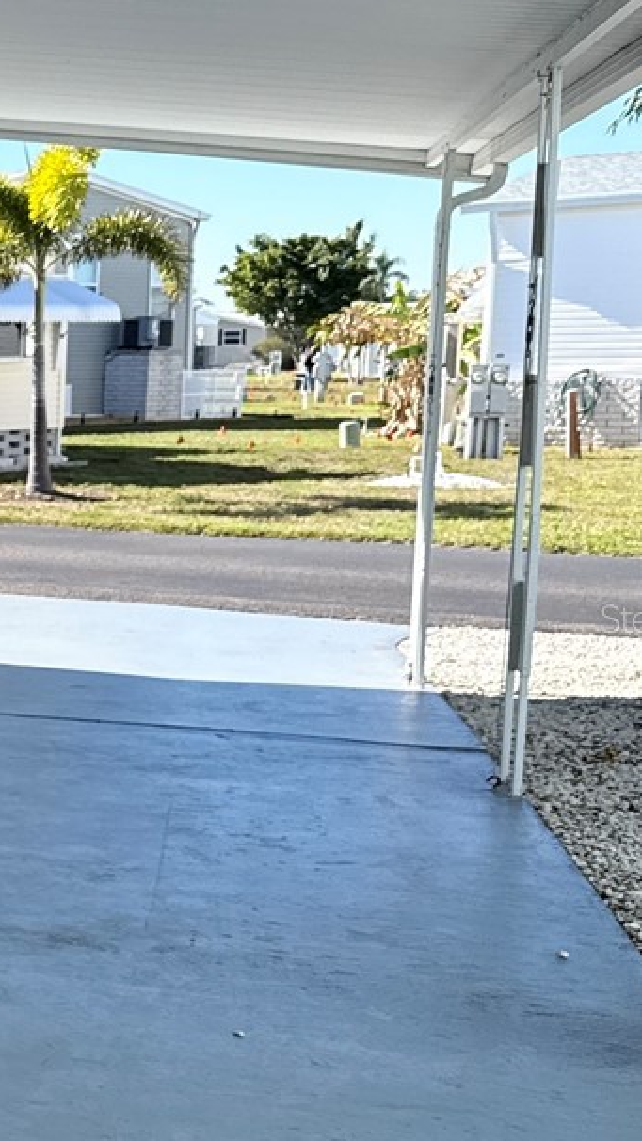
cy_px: 618
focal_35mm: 69
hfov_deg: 14.0
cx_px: -729
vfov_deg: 30.6
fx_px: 2088
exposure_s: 1/2445
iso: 80
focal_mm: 6.76
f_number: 1.78
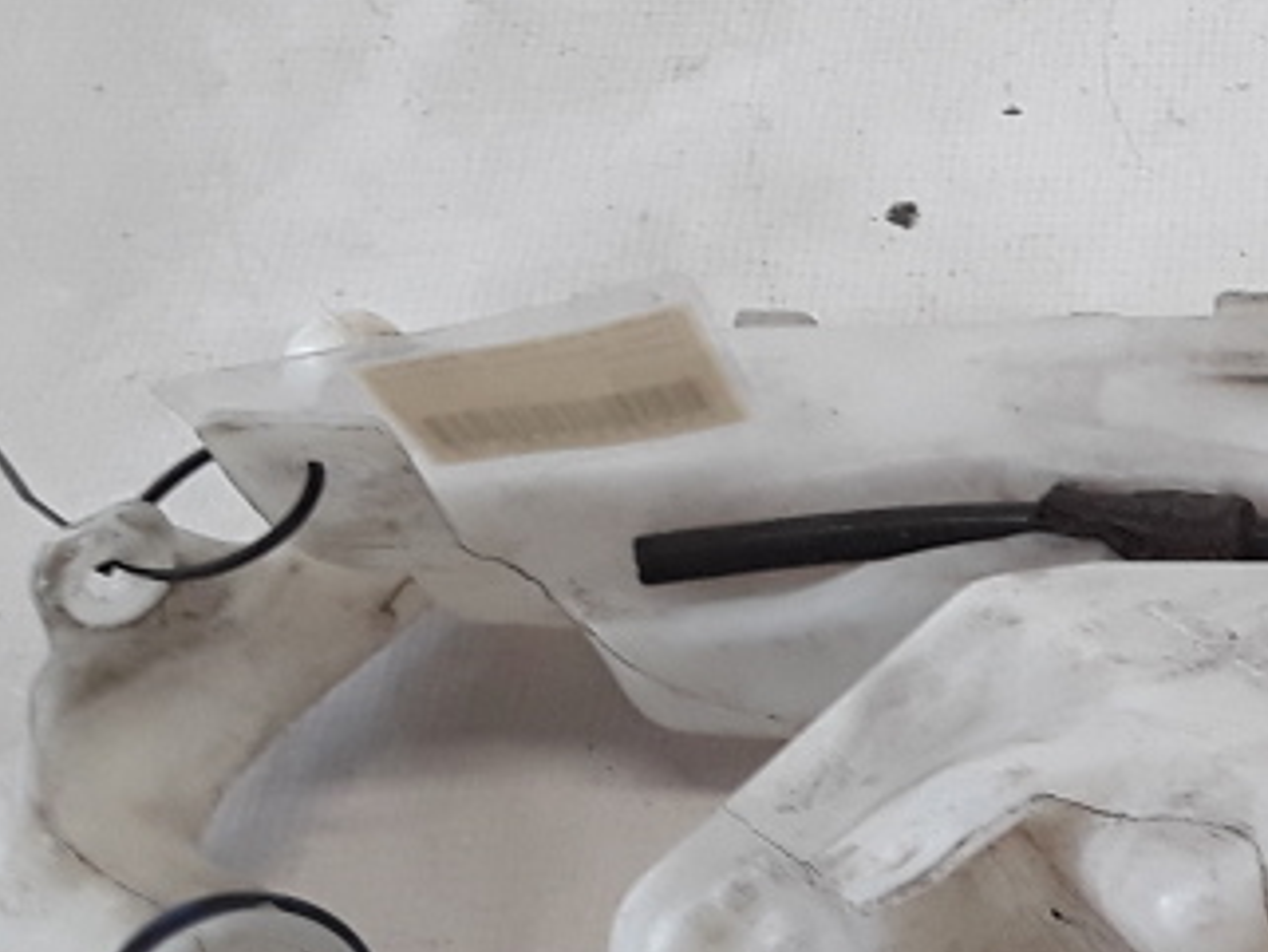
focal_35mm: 86
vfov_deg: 17.0
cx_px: 1722
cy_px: 786
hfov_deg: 20.5
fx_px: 3151
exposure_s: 1/50
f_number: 1.9
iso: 40
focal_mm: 2.91
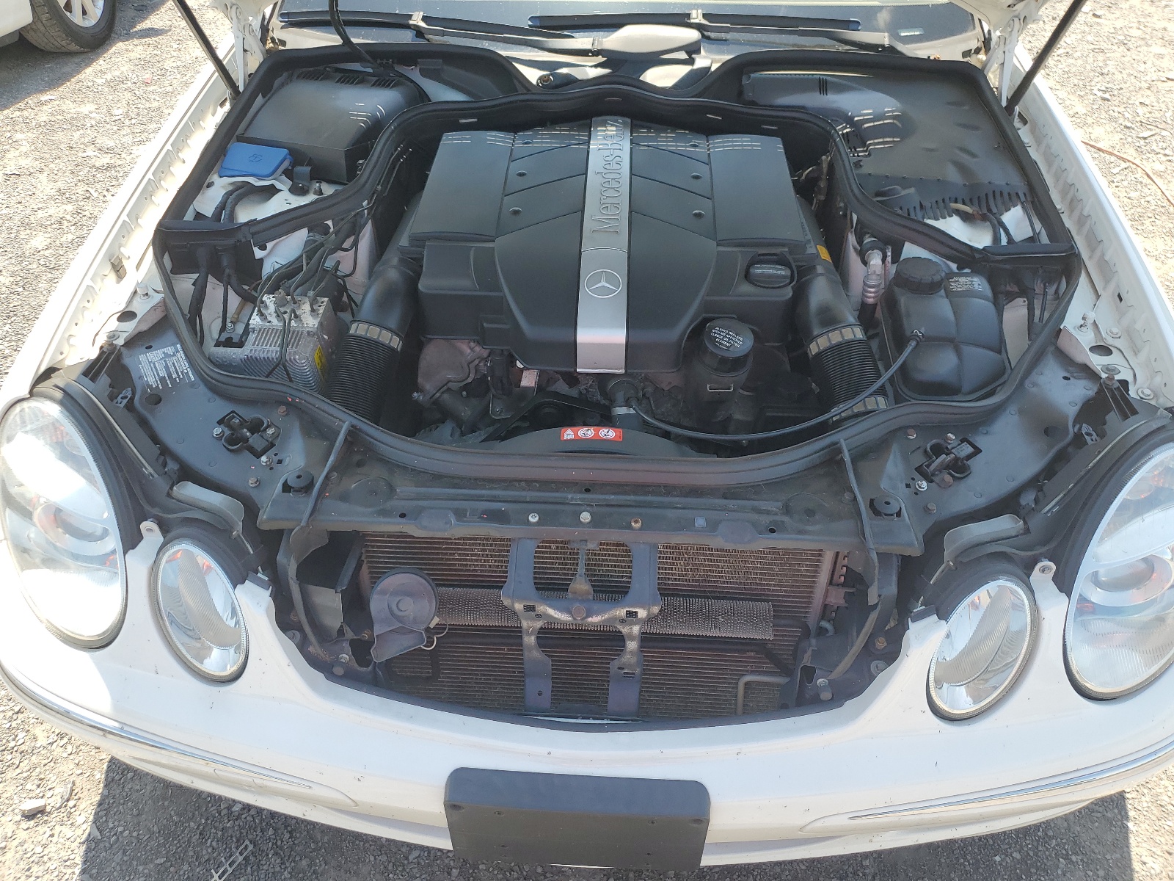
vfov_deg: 53.1
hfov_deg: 67.3
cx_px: 587
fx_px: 882
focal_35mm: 26
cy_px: 440
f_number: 1.5
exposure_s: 1/769
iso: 50
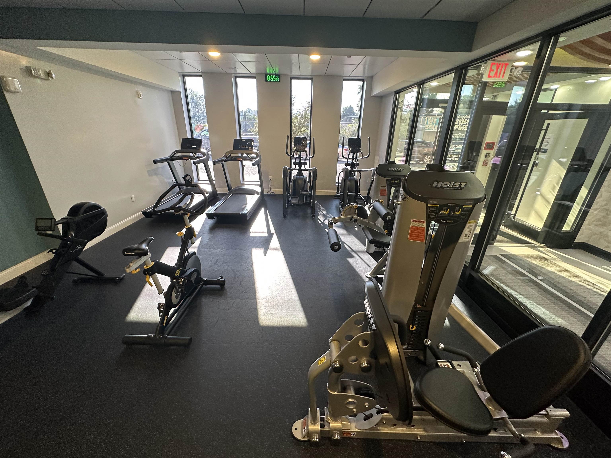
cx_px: 306
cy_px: 229
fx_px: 247
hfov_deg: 102.1
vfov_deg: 85.7
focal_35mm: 14
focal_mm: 2.22
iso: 200
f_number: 2.2
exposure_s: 1/120
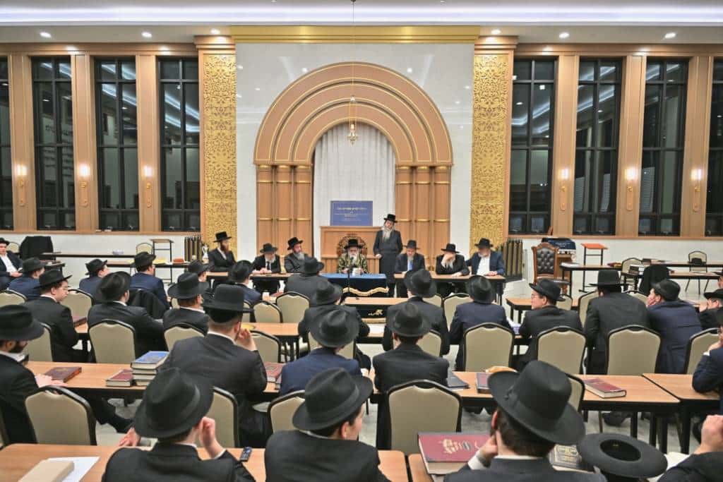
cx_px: 362
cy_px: 241
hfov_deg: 73.7
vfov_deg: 53.1
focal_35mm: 24
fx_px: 482
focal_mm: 24
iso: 320
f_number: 4
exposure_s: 1/100
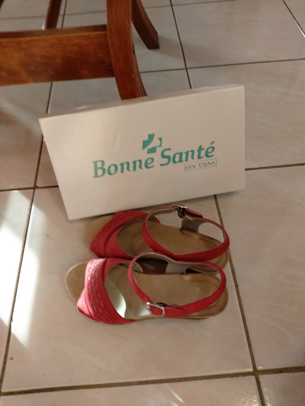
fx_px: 294
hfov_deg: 54.9
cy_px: 203
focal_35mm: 25
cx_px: 152
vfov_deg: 69.4
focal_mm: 4.58
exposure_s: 1/25
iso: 250
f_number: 2
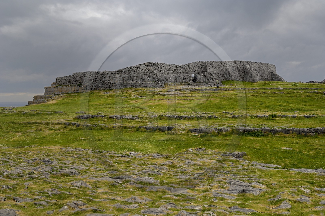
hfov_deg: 53.2
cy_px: 108
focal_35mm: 36
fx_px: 325
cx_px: 162
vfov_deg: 36.8
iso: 100
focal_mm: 24
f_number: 3.5
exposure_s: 1/640
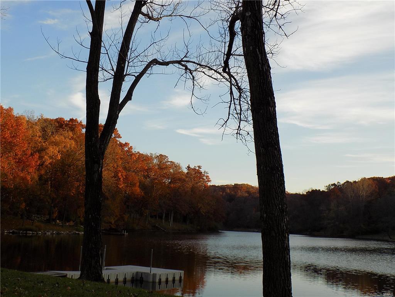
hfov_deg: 41.2
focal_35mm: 46
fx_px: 525
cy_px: 148
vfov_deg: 31.5
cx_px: 198
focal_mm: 8.1
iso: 80
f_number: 3.7
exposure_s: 1/250
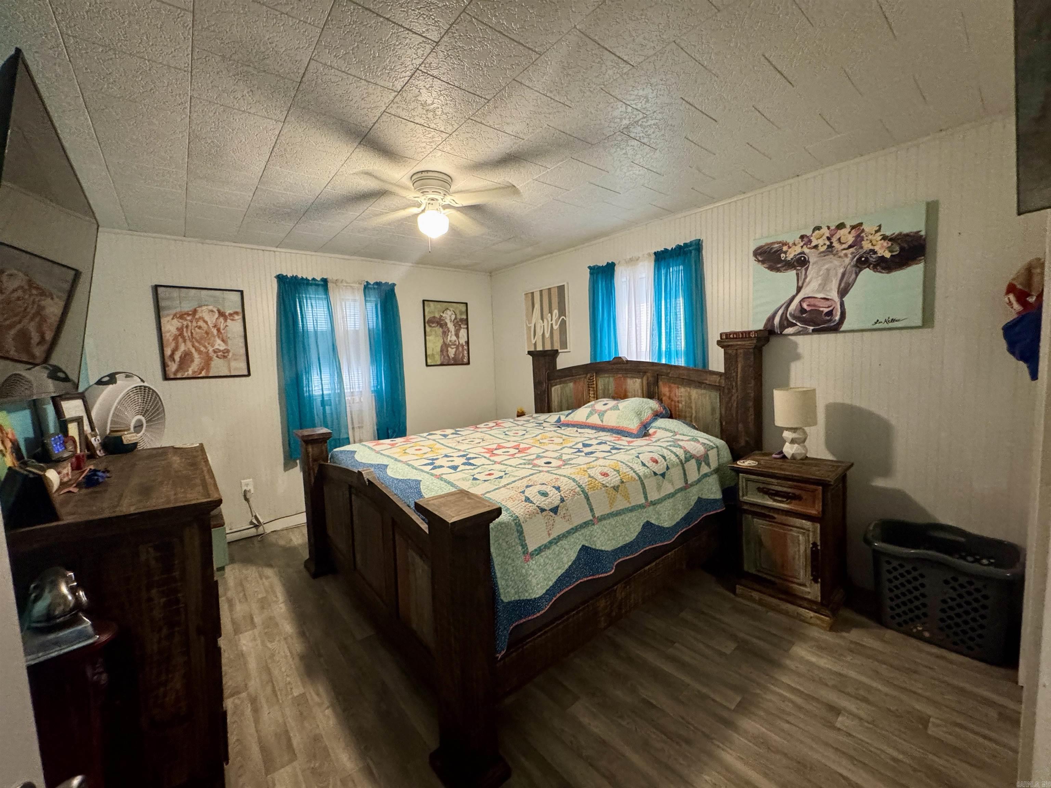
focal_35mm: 14
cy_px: 394
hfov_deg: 102.1
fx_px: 425
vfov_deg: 85.7
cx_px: 526
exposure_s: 1/60
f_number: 2.2
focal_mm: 2.22
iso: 640
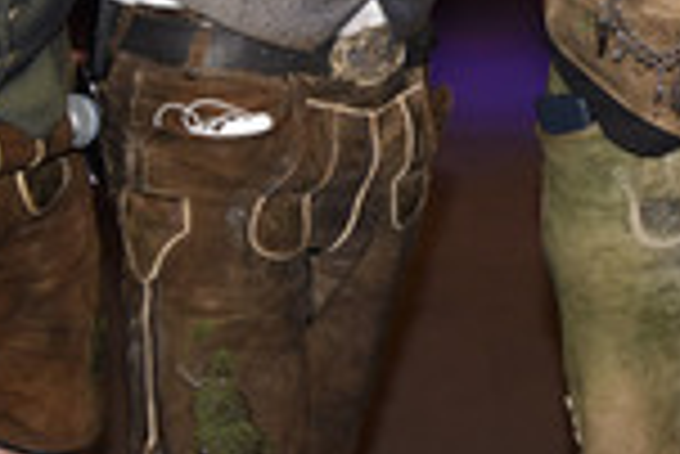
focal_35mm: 131
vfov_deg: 10.2
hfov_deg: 15.5
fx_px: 2477
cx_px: 592
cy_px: -193
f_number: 5
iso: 1600
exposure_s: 1/60
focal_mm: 44
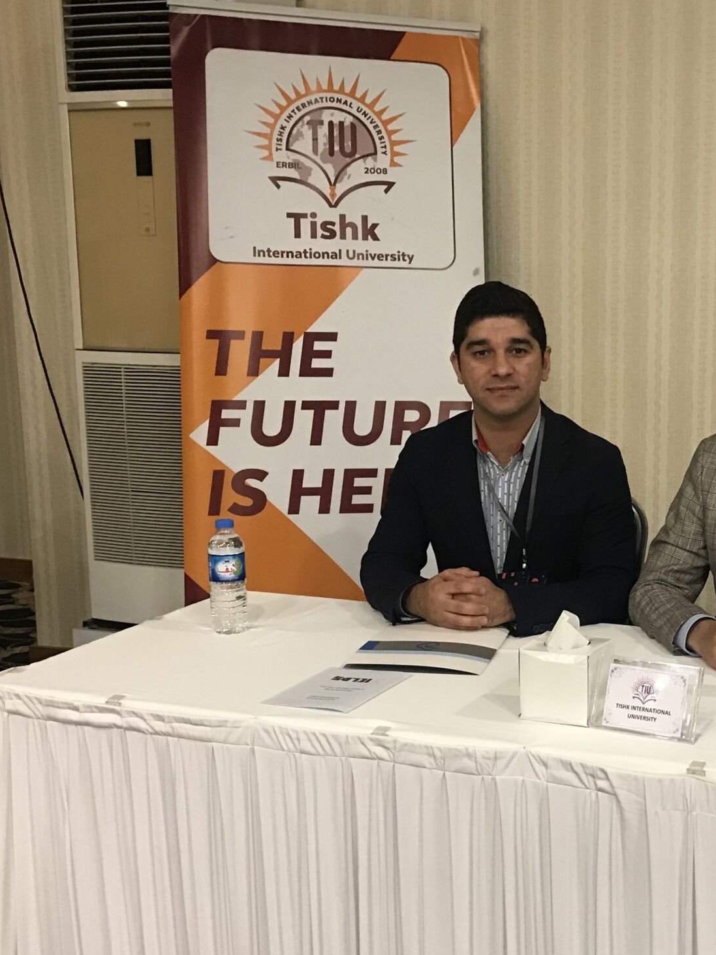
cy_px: 561
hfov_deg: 28.4
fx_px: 1352
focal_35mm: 49
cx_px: 654
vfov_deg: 38.8
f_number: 1.8
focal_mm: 3.99
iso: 64
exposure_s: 1/17
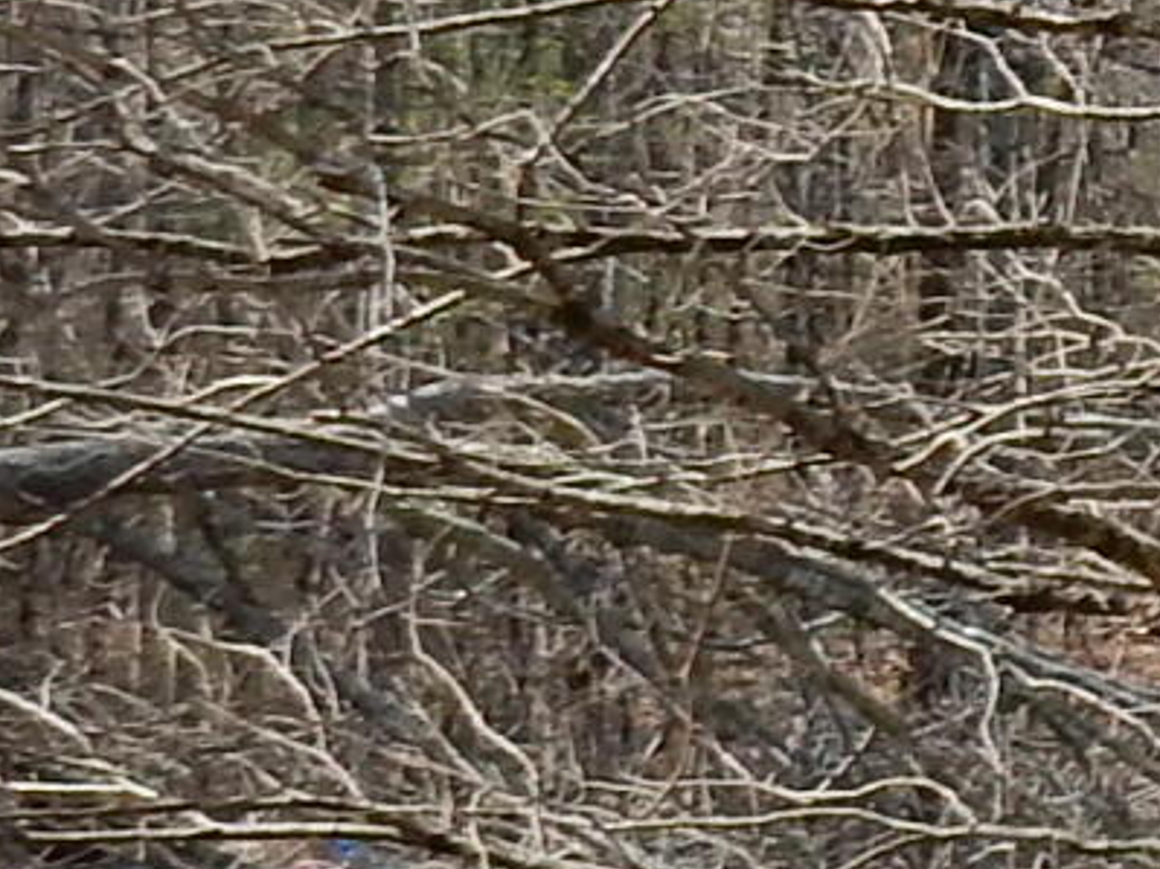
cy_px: 389
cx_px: 4096
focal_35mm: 271
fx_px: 9079
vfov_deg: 5.5
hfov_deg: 6.4
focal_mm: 6.4
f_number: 4
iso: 125
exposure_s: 1/500
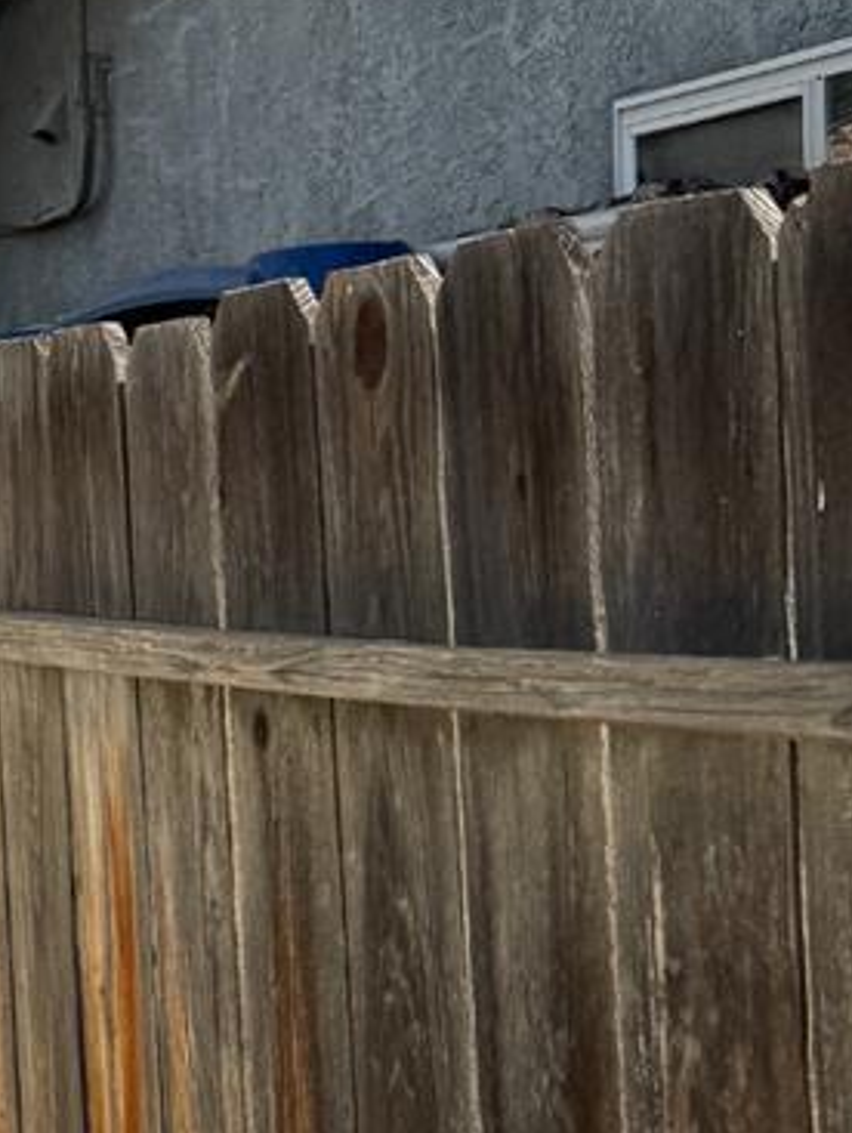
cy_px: 443
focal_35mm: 98
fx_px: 3210
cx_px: -820
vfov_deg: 20.0
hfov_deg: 13.2
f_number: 1.78
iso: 80
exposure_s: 1/7937
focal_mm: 6.76
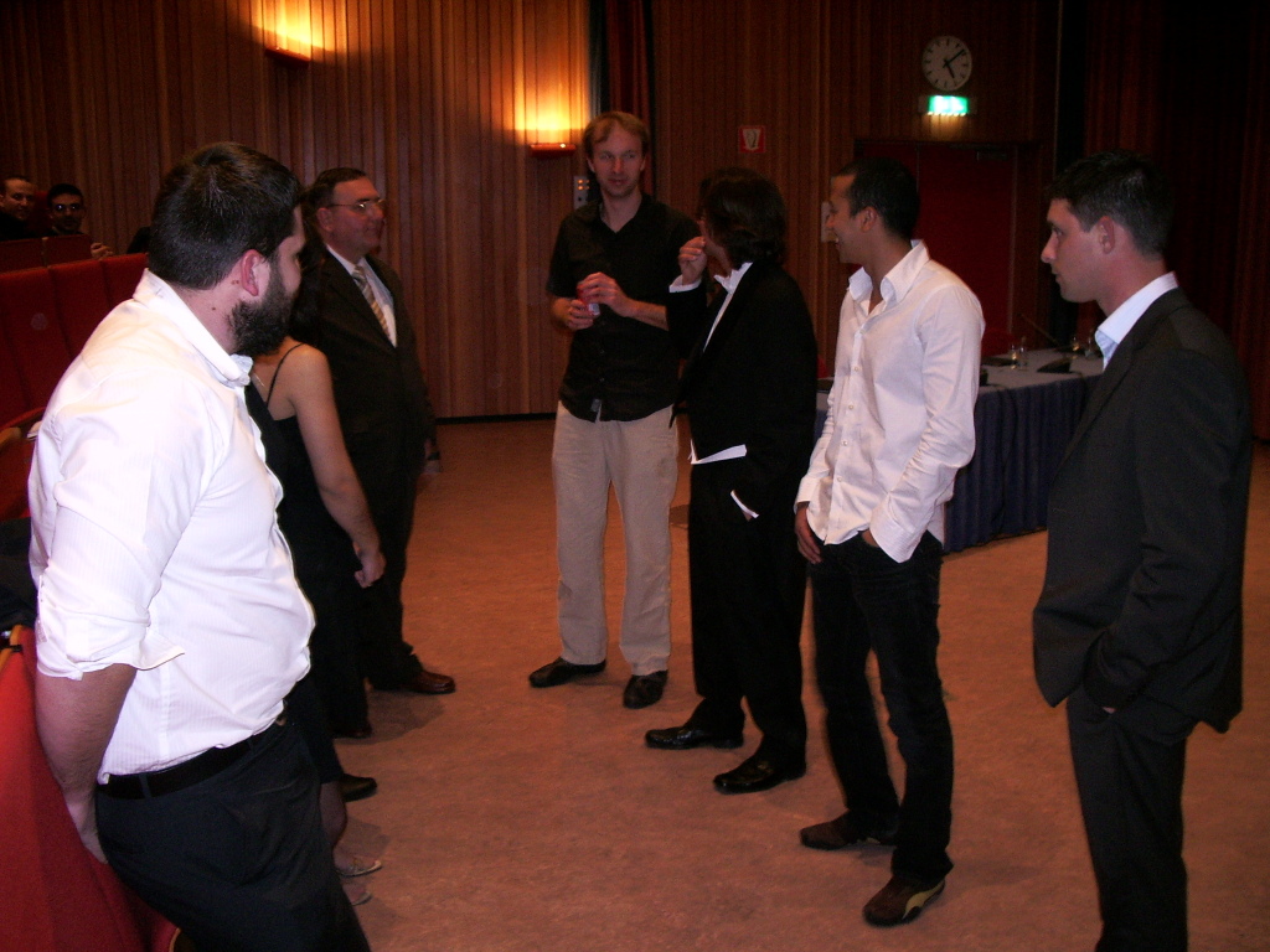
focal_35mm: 35
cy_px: 476
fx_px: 1284
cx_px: 635
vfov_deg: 40.7
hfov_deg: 52.6
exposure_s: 1/15
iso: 200
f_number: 2.6
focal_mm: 5.8
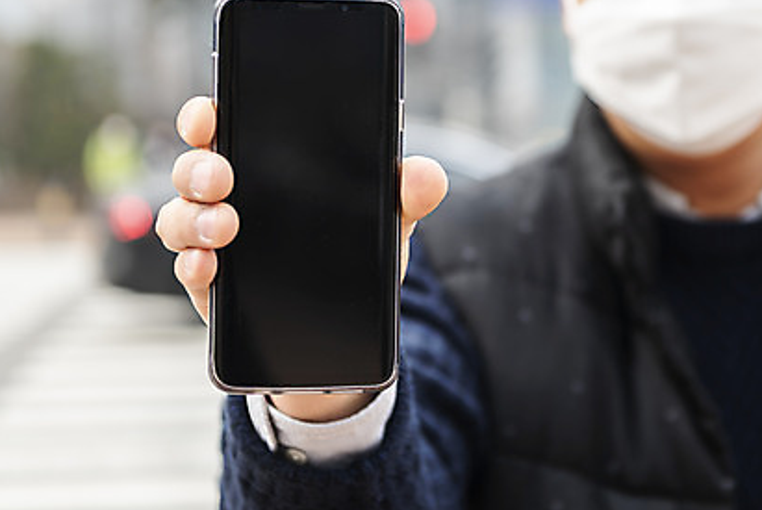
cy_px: 143
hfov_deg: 19.9
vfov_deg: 13.4
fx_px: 2161
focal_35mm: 102
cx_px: 535
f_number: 4
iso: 160
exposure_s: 1/200
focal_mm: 70
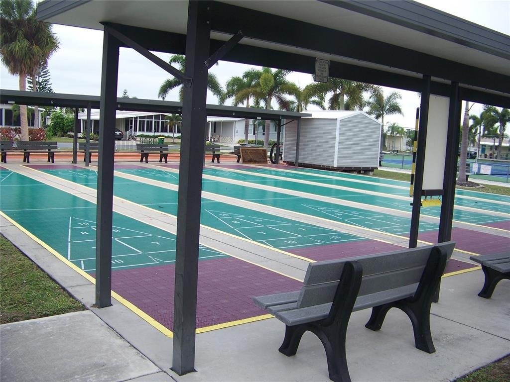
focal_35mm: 36
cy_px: 191
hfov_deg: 51.4
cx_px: 255
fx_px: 530
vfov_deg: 39.7
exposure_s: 1/50
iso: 64
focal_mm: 5.85
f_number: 2.8
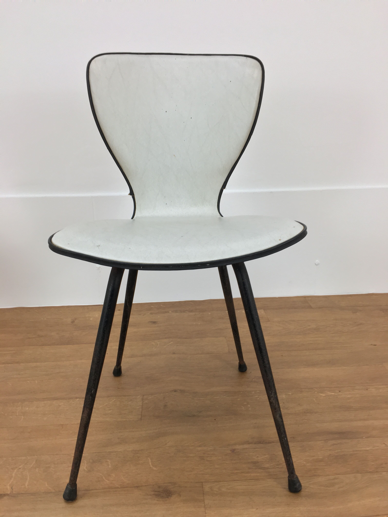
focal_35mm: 29
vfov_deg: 61.7
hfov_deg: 48.2
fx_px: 433
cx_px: 194
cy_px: 258
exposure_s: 1/33
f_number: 2.2
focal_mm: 4.15
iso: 40
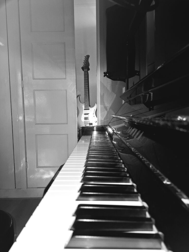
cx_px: 94
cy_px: 126
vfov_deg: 73.9
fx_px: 167
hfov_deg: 58.9
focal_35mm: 23
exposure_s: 1/60.2
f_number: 1.8
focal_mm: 5.54
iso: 160
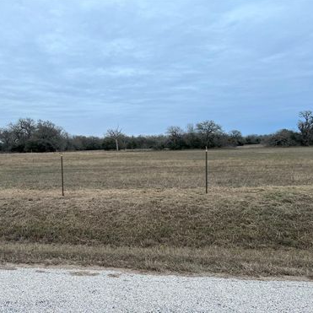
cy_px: 156
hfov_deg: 51.9
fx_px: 317
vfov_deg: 52.5
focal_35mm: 31
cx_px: 115
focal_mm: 5.7
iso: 80
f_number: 1.5
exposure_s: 1/121
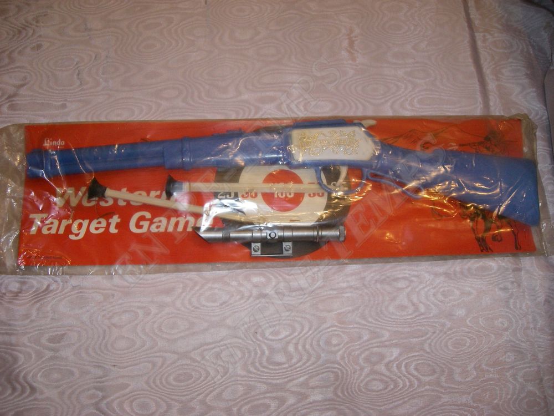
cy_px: 208
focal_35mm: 38
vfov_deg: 37.7
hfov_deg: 49.0
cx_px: 277
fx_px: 608
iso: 200
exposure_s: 1/50
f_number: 2.7
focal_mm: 6.2
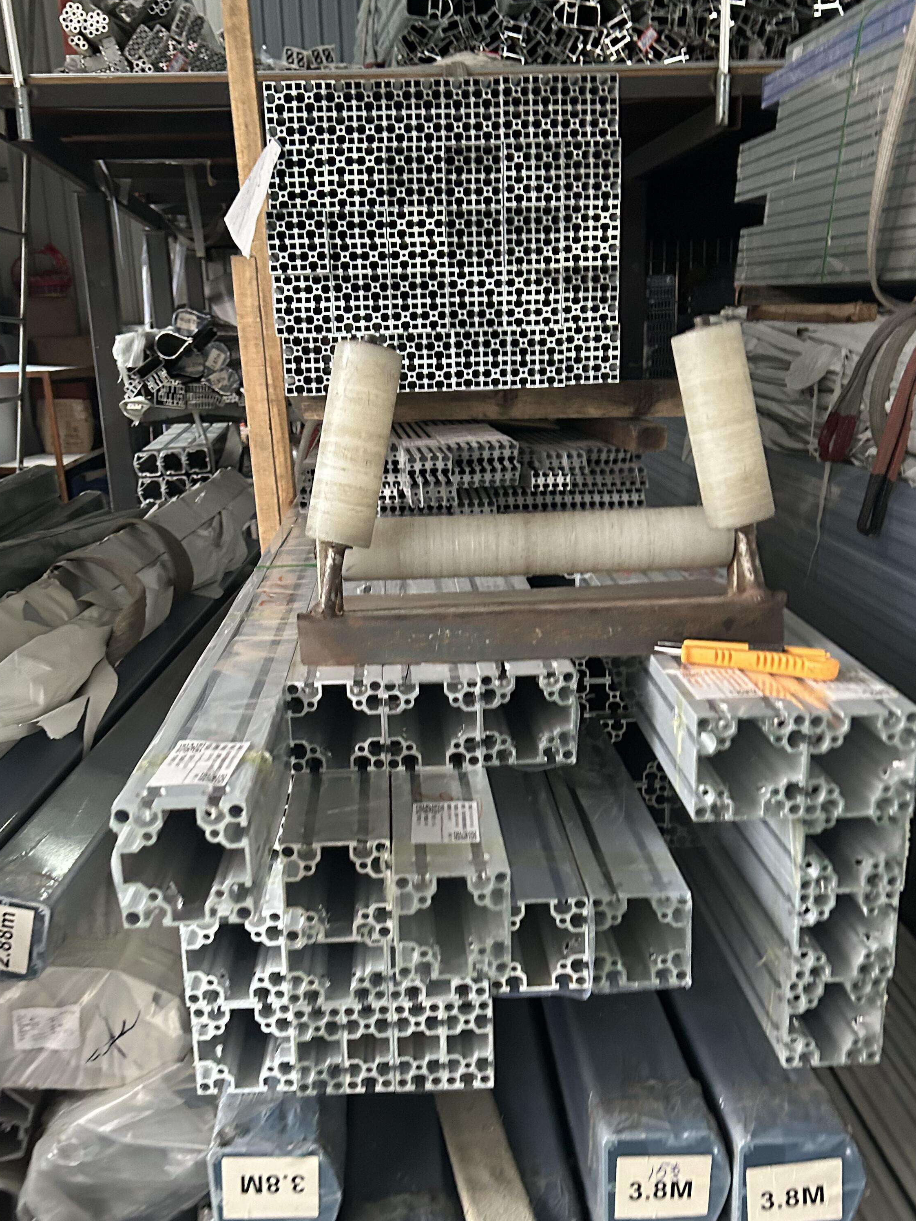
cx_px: 442
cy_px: 751
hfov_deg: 40.7
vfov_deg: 52.2
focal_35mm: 35
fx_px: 1235
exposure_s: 1/50
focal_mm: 5.7
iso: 500
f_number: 1.5
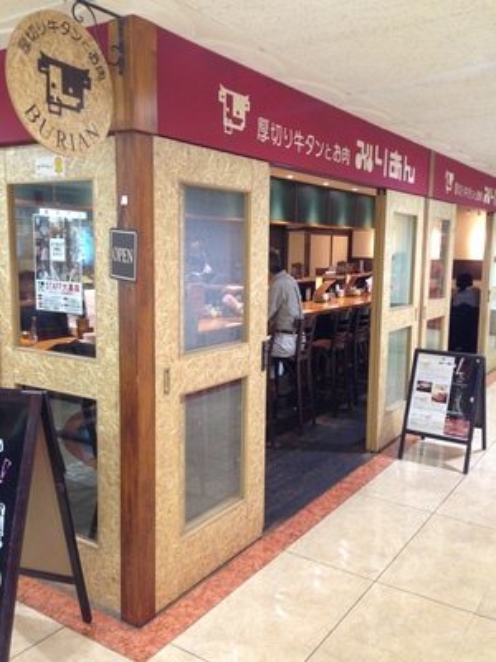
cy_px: 331
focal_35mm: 33
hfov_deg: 42.9
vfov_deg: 55.4
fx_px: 630
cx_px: 248
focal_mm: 4.12
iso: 160
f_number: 2.4
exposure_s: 1/20
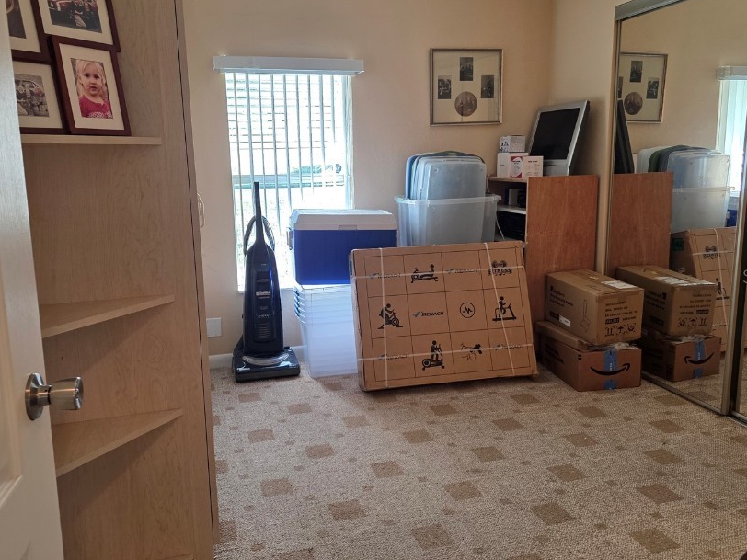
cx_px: 359
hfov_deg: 61.6
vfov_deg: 48.2
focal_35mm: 29
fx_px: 626
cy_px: 276
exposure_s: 1/120
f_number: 1.7
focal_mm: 6.25
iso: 160
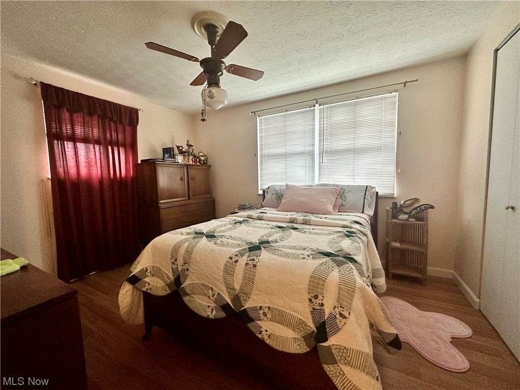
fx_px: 210
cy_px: 195
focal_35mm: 14
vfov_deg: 85.7
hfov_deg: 102.1
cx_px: 260
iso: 400
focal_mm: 2.22
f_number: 2.2
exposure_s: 1/60
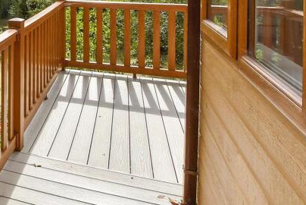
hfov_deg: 40.0
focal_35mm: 38
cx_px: -39
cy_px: -31
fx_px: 323
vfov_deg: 30.6
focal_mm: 10
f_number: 8
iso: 160
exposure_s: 1/250
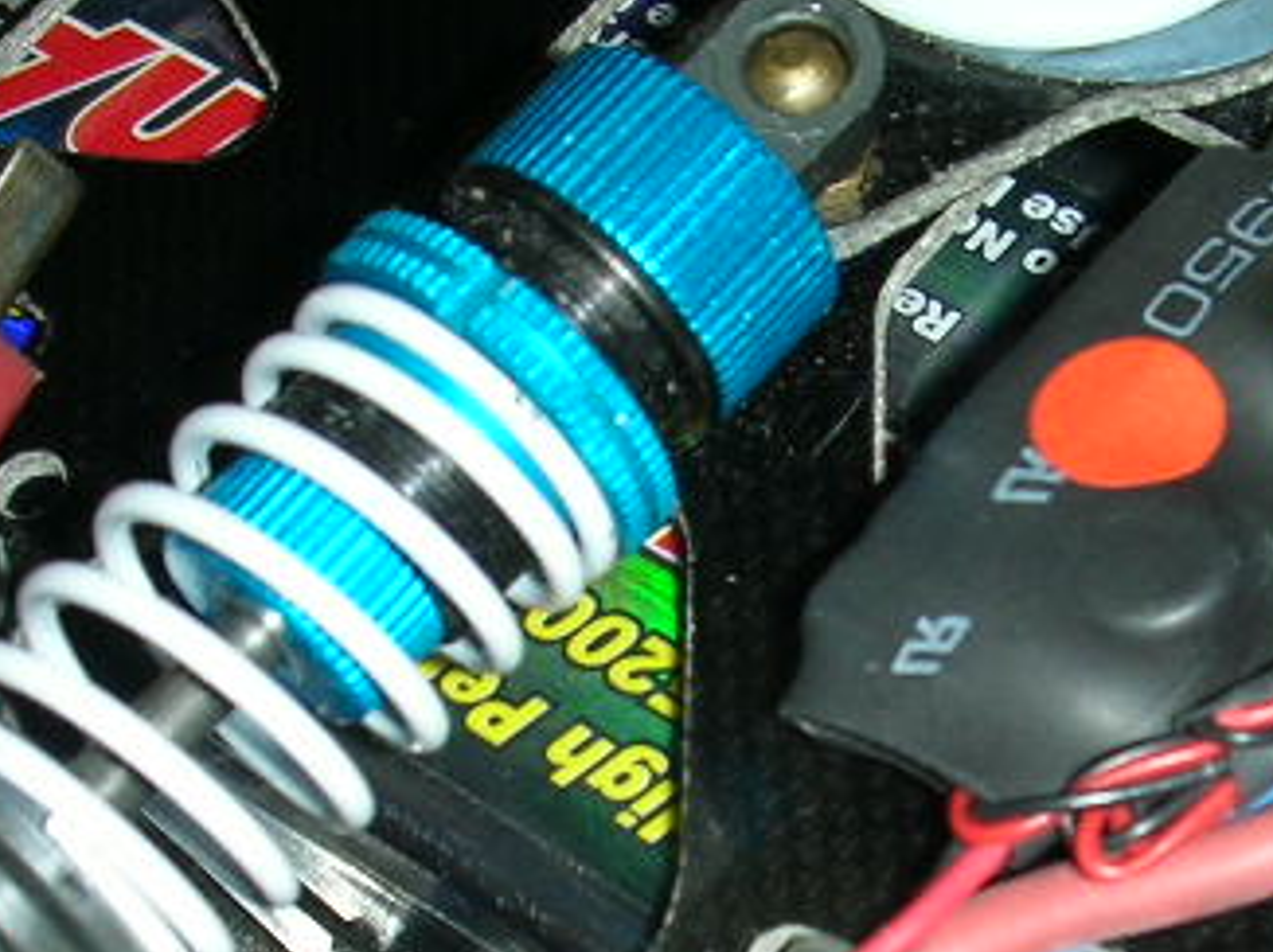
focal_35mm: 110
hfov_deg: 17.8
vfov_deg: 13.3
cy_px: 835
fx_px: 4042
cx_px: 890
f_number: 3
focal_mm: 5.8
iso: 50
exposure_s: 1/60.1
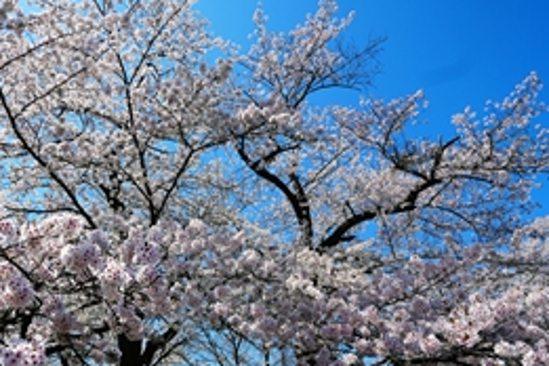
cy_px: 262
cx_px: 221
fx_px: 351
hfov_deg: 75.3
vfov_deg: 53.3
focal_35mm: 23
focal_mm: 10
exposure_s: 1/320
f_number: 8
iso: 100
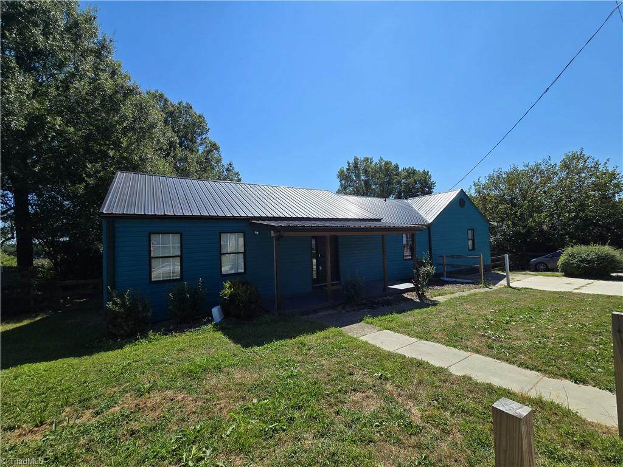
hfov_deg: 106.2
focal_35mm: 13
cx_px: 312
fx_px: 234
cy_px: 234
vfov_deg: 89.9
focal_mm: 2.2
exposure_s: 1/2140
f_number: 2.2
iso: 50
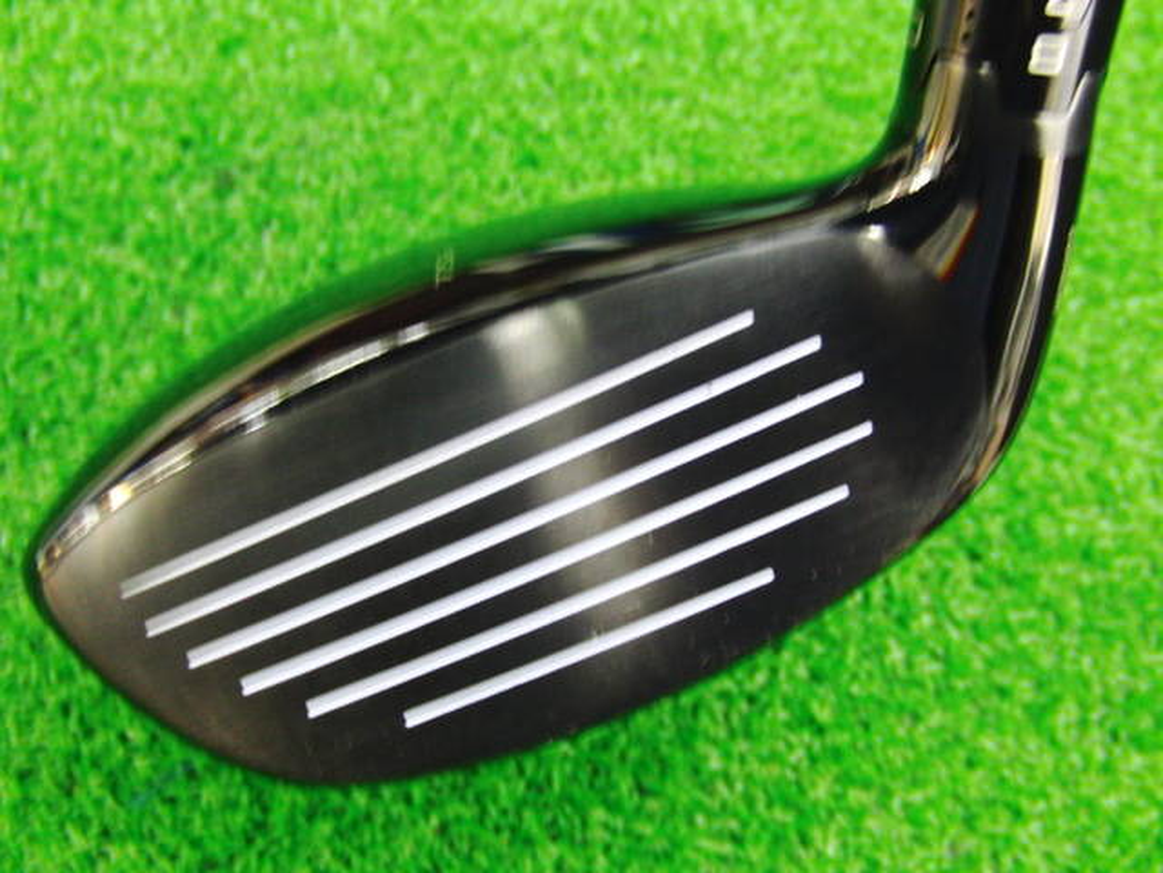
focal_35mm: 37
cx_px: 582
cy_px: 436
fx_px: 1243
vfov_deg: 38.7
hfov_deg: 50.1
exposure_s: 1/13
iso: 400
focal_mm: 6.42
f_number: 3.6
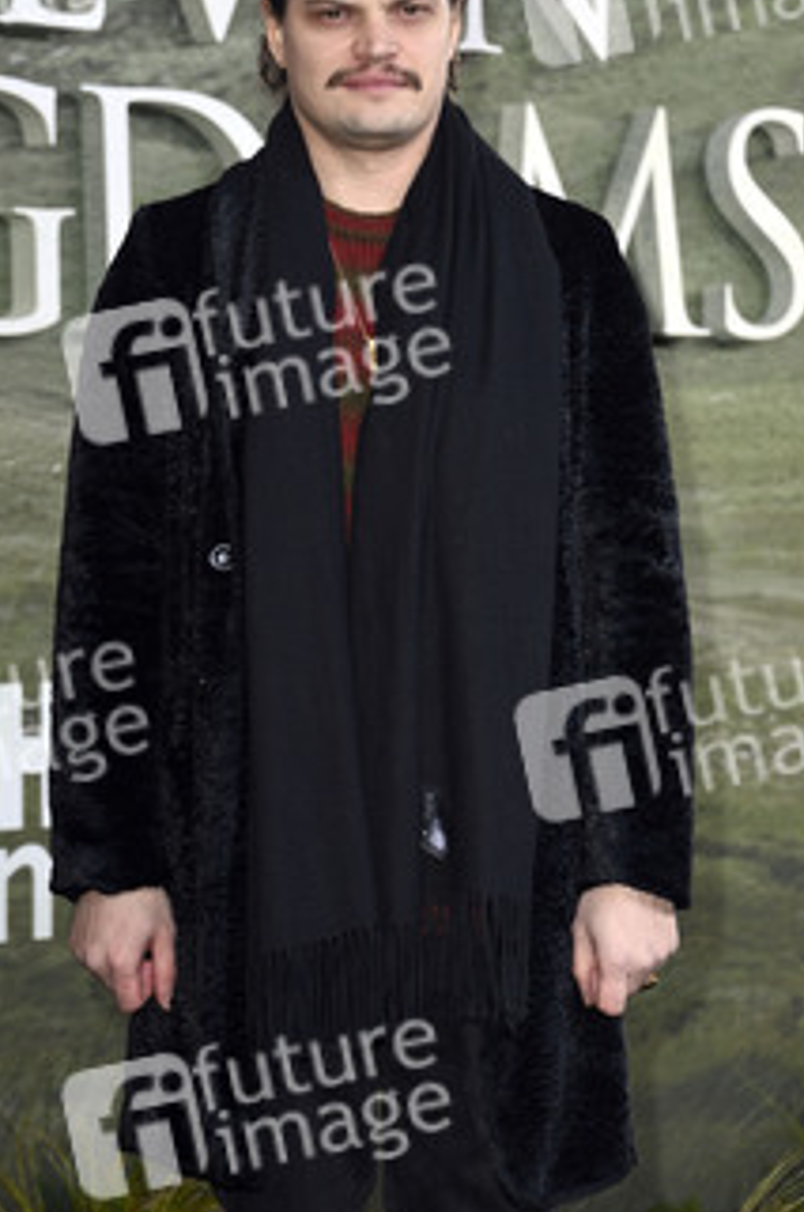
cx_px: 366
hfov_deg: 8.8
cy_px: 544
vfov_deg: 13.2
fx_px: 5243
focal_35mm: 156
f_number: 5.6
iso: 640
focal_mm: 125
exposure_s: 1/250
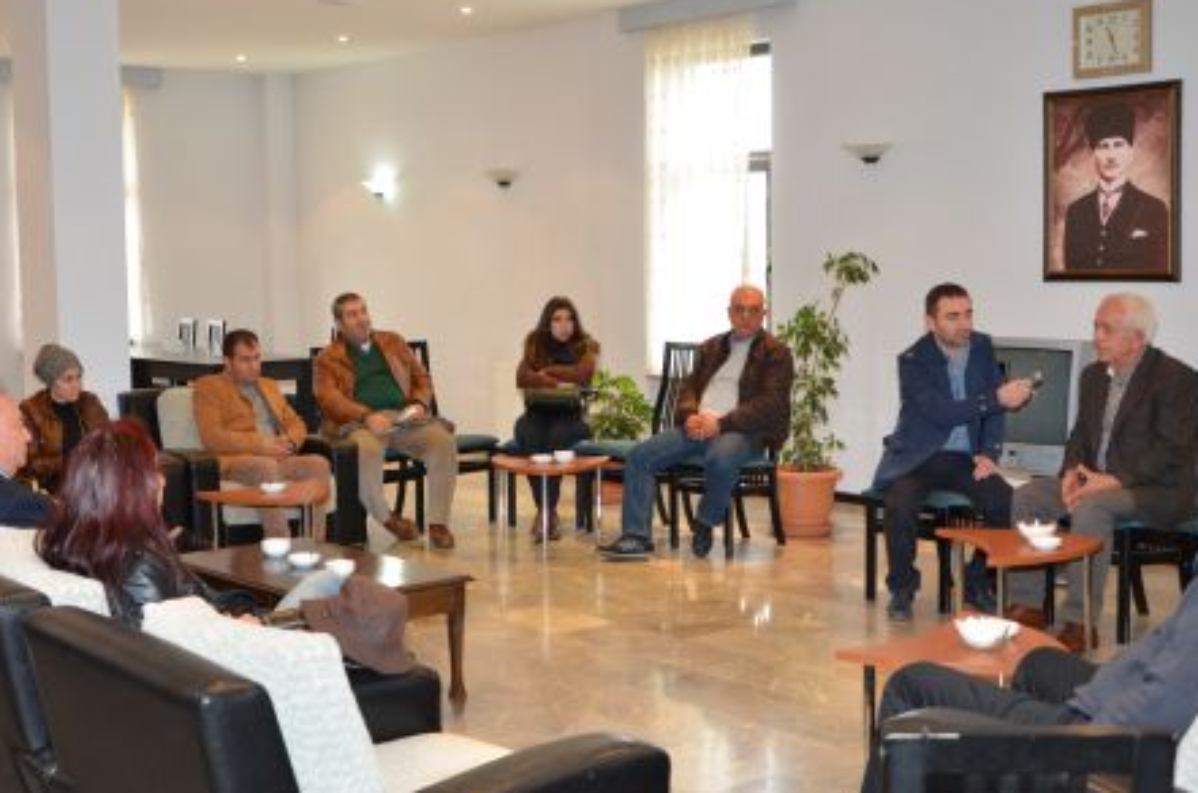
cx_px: 546
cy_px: 373
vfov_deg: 27.4
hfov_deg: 40.4
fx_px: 1627
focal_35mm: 49
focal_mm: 24
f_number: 4
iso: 800
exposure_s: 1/60
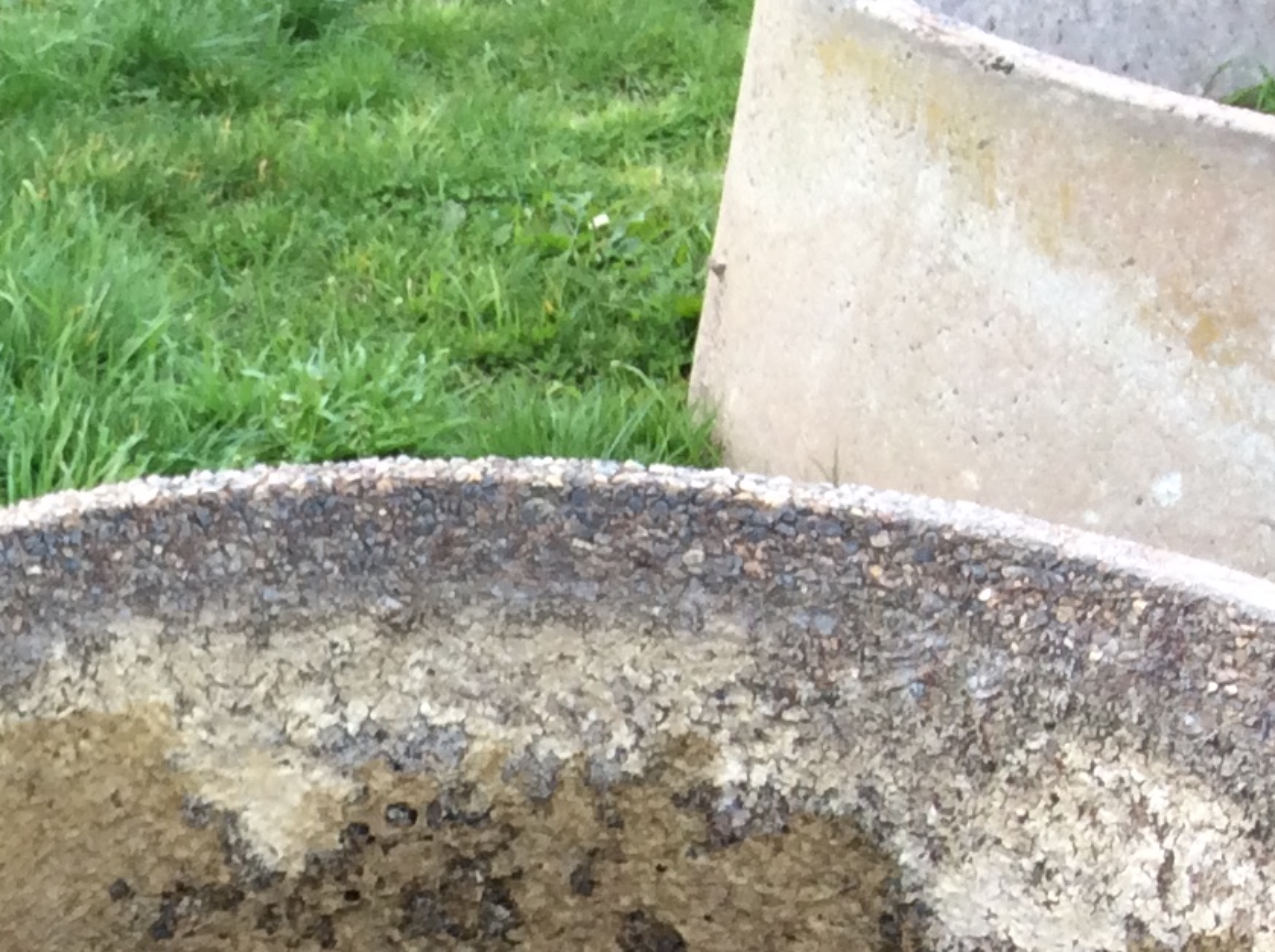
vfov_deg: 14.6
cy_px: 963
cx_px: -596
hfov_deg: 17.9
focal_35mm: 99
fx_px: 3641
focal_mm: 3.3
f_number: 2.4
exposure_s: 1/224
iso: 32
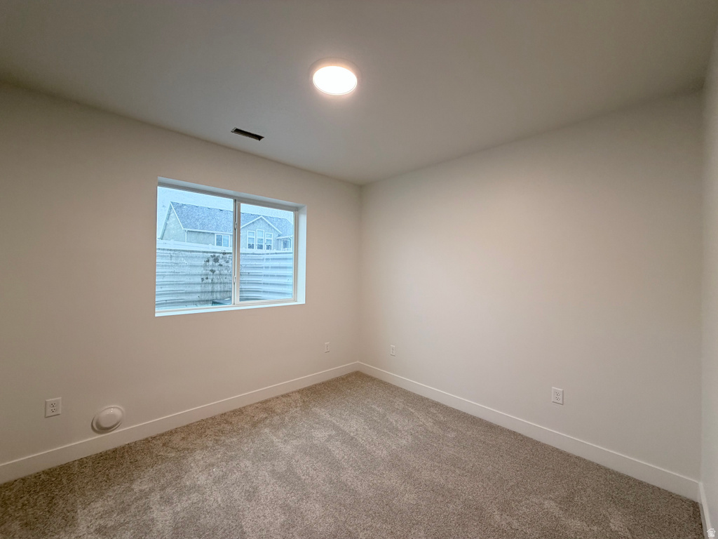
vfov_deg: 85.7
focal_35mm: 14
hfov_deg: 102.1
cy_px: 270
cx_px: 359
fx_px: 290
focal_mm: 2.22
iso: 200
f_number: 2.2
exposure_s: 1/120
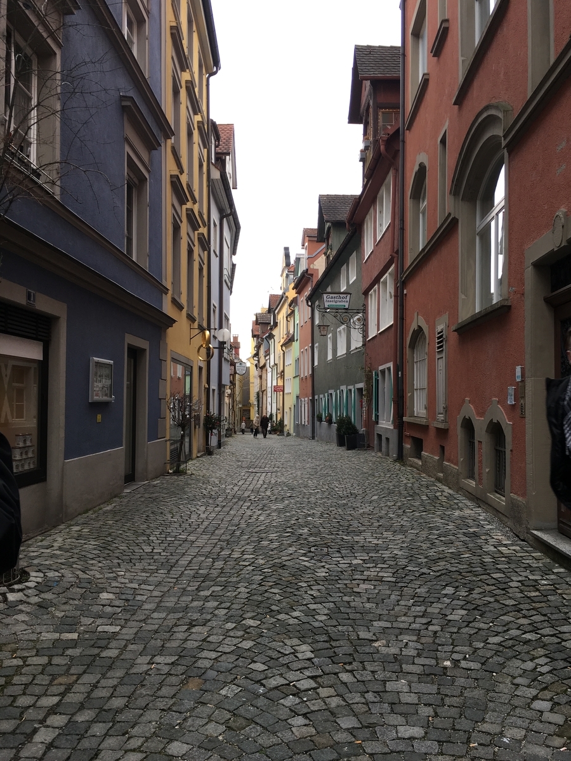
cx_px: 286
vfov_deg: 61.7
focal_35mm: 29
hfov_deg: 48.2
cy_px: 380
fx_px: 638
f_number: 2.2
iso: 25
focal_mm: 4.15
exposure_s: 1/100
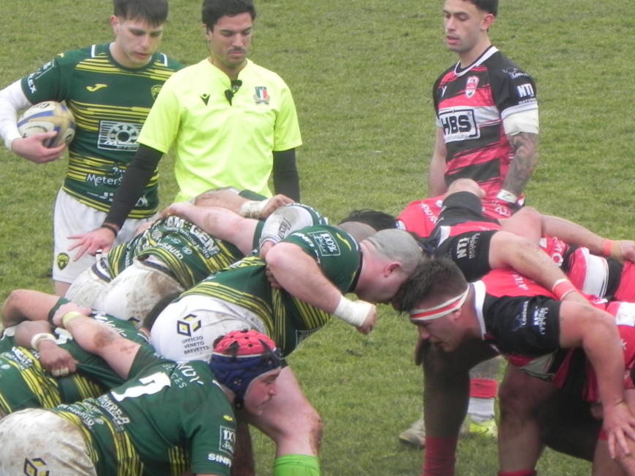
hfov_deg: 4.6
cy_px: 265
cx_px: 374
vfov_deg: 3.5
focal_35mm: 428
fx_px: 7853
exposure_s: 1/79.3
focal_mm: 51.8
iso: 160
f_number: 4.5
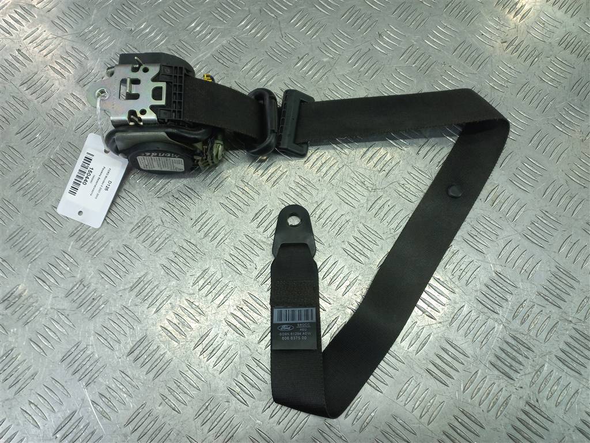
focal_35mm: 25
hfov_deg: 69.4
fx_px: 426
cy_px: 222
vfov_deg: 54.9
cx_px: 295
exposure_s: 1/50
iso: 50
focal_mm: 4.6
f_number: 1.8
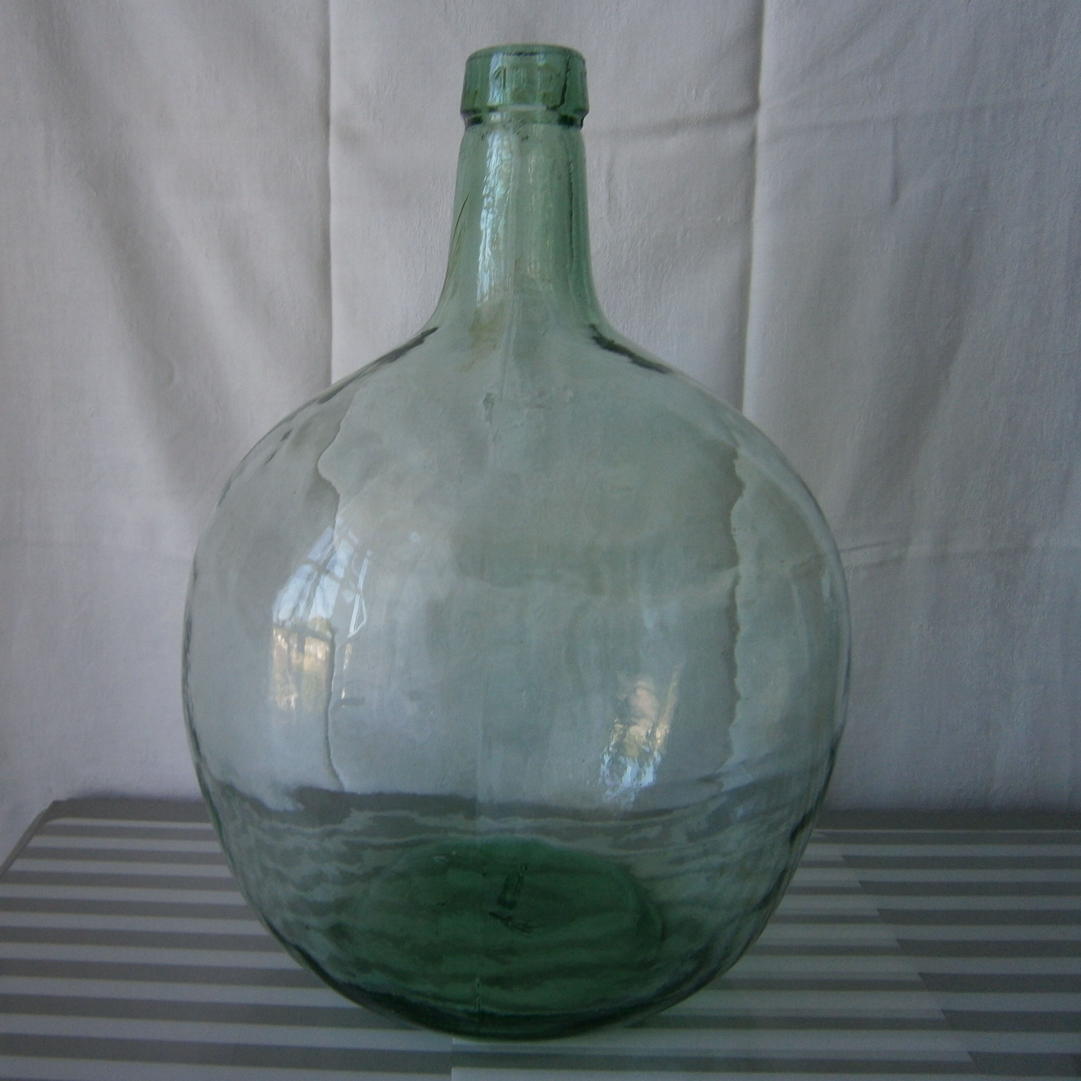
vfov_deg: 52.5
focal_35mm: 31
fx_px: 1095
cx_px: 388
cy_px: 537
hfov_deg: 51.8
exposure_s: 1/30
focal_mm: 4.7
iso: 80
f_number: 2.8
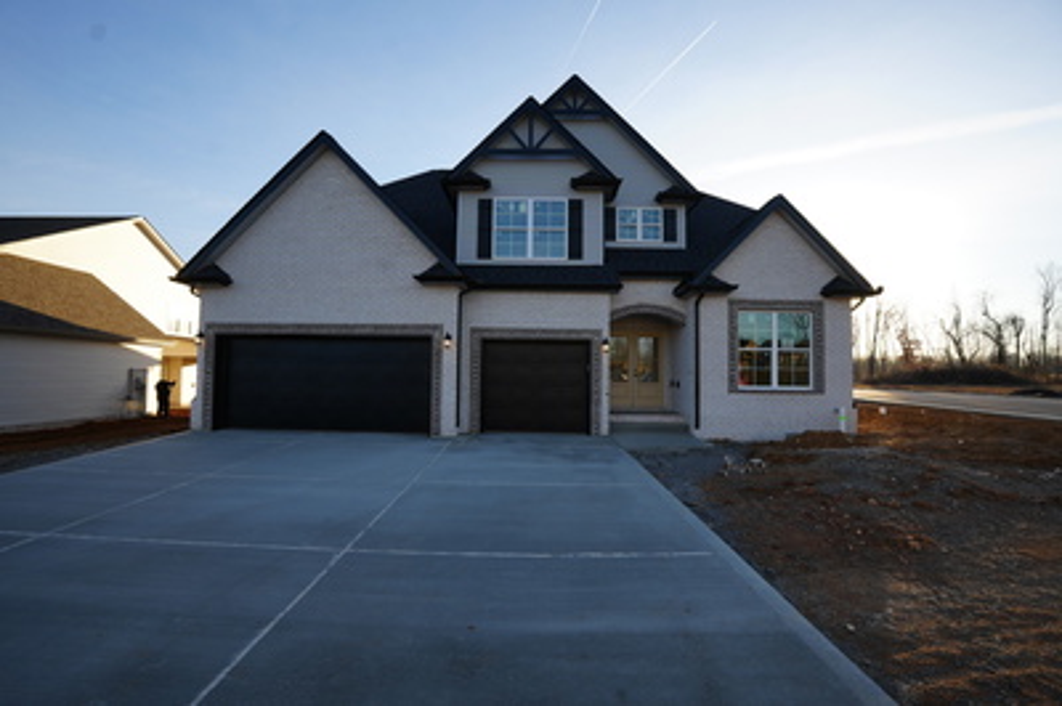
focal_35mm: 15
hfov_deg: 100.4
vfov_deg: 77.2
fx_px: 442
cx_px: 531
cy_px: 353
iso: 100
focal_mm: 10
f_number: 6.7
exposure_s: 1/125
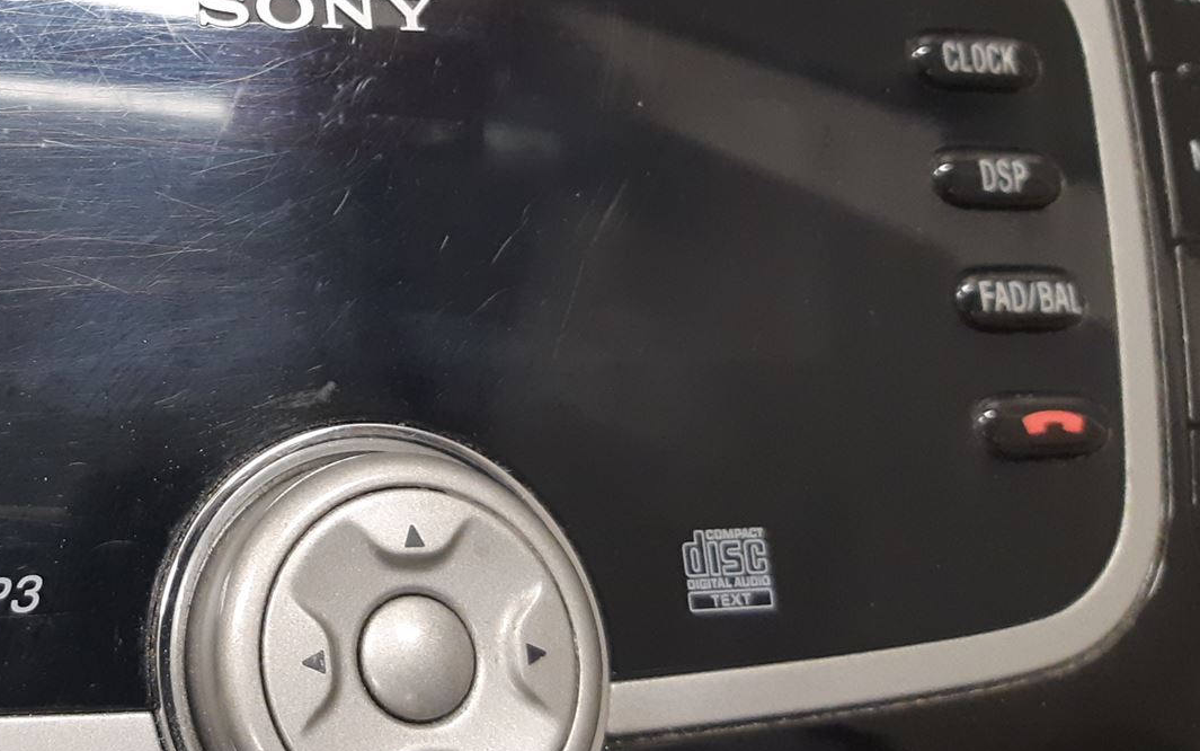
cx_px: 145
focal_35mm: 53
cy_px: 258
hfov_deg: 36.1
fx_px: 1734
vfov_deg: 24.3
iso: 200
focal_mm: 3.93
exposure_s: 1/50
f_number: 1.7
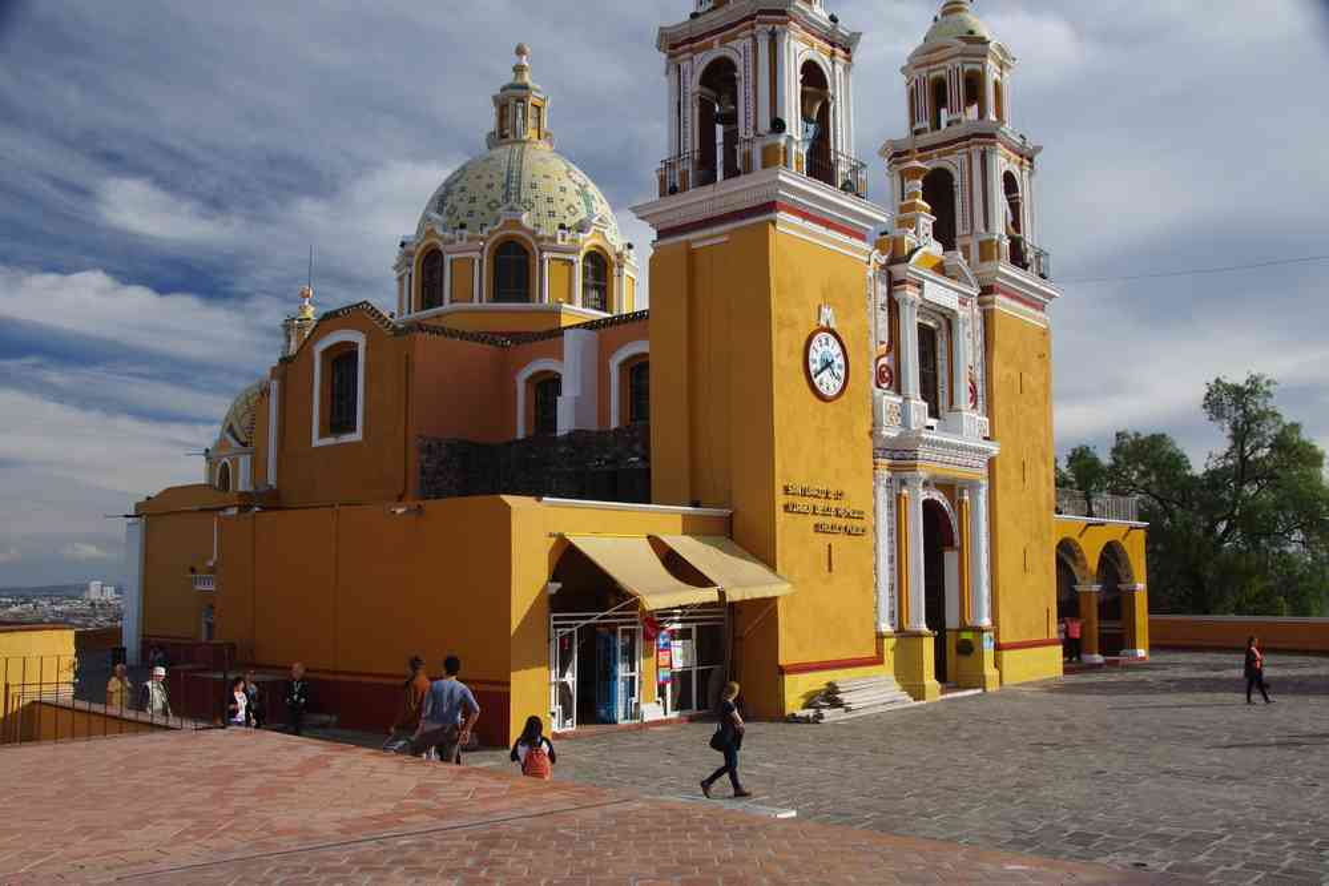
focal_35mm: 35
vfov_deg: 38.2
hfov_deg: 54.9
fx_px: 1279
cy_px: 443
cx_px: 664
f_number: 11
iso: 200
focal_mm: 23.1
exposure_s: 1/100
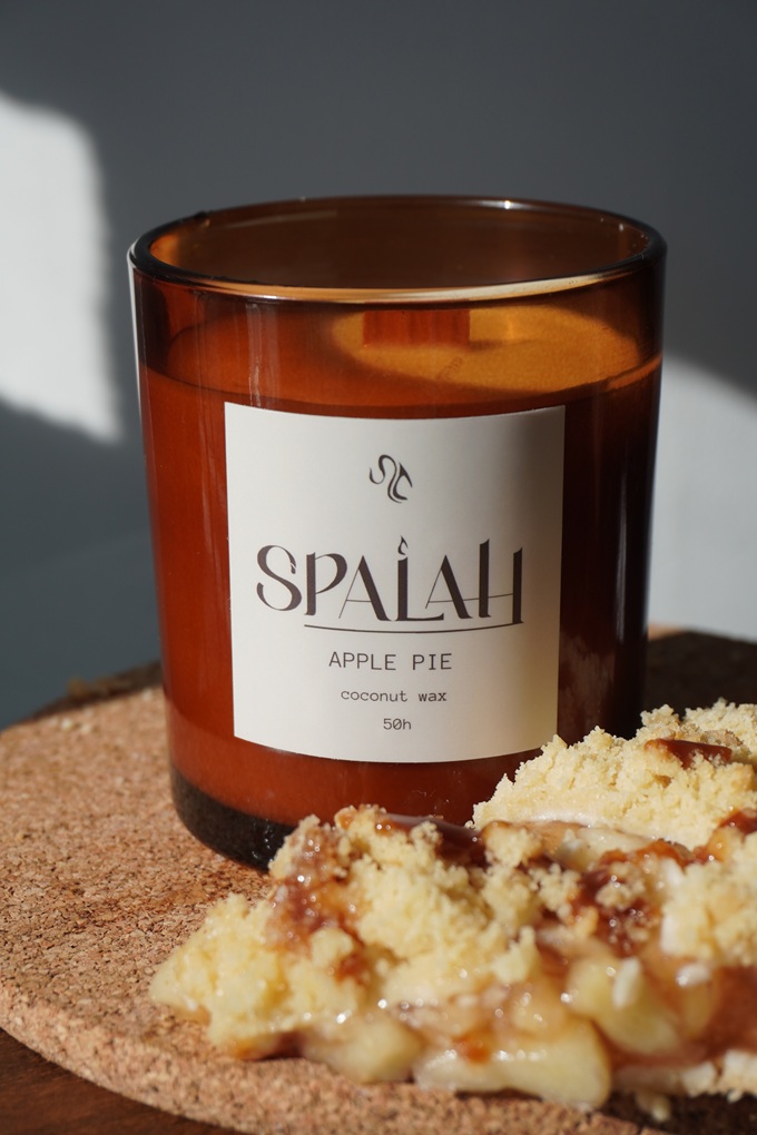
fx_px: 2129
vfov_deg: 29.9
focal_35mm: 68
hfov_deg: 20.2
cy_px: 568
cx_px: 378
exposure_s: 1/320
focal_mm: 45
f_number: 7.1
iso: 100
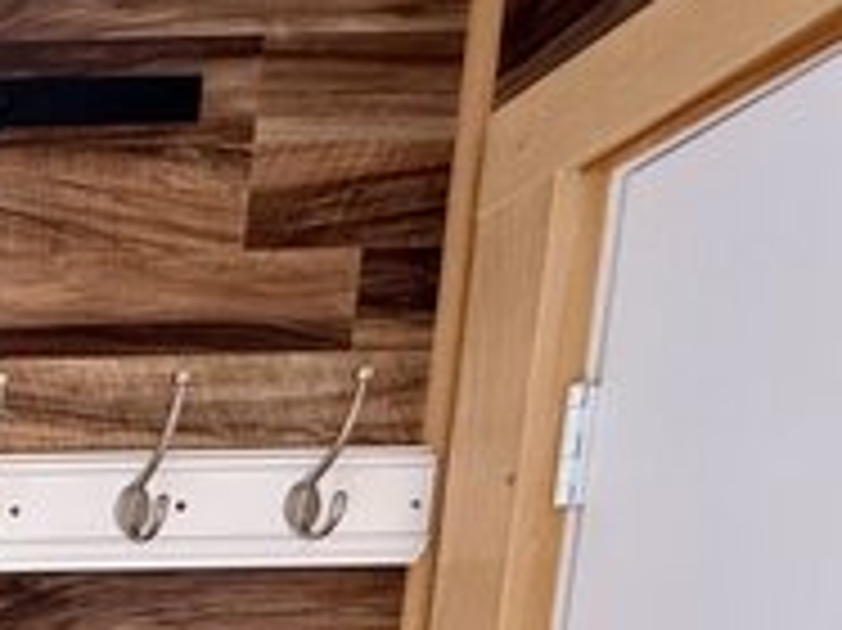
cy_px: 990
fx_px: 1167
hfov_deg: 25.3
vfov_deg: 23.2
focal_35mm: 48
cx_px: -527
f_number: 2.2
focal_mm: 2.22
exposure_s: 1/99
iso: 100
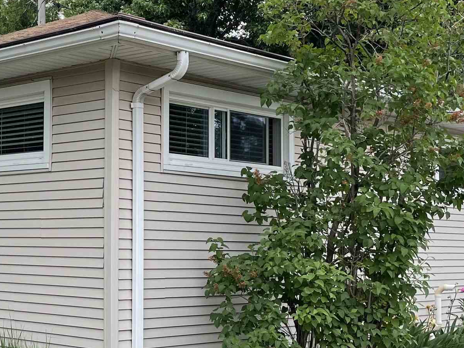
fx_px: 898
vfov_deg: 21.9
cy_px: 165
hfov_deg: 27.7
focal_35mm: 67
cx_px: 27
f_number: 1.6
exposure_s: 1/1221
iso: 32
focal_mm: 4.2
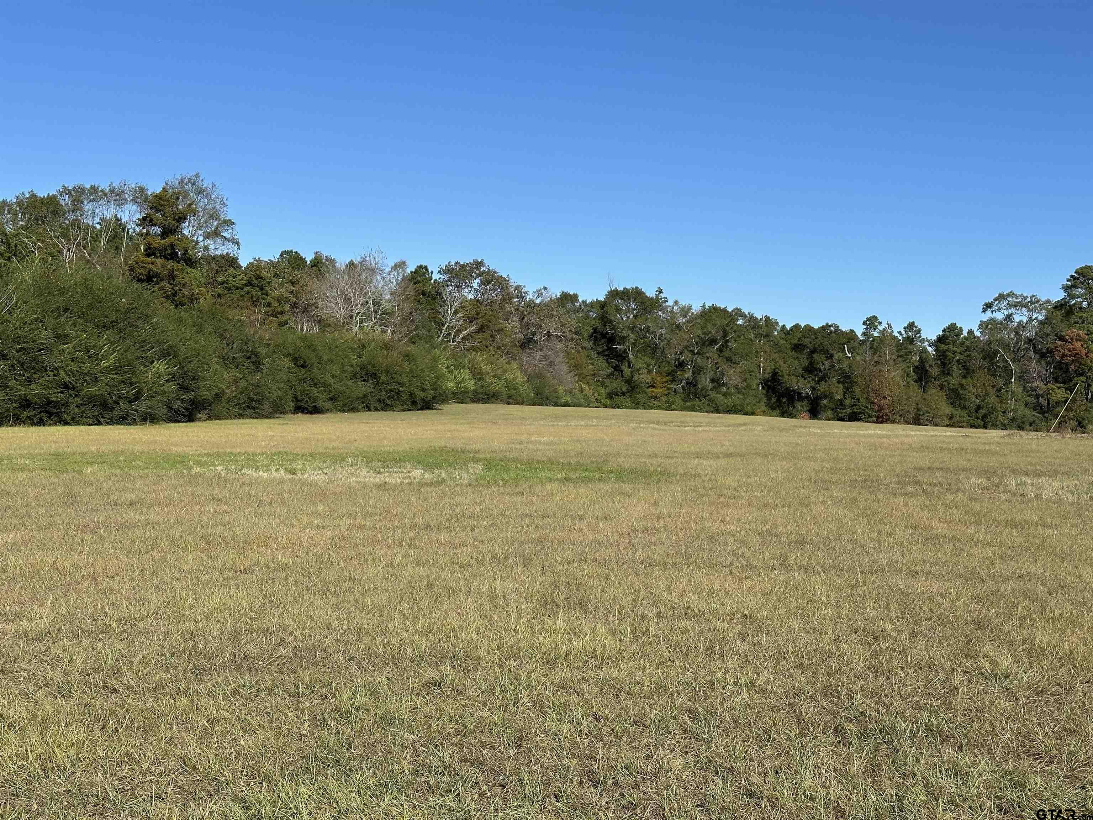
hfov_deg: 39.7
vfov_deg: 30.3
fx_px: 1516
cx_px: 546
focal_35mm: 48
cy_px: 410
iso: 64
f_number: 1.78
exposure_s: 1/4566
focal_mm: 6.86
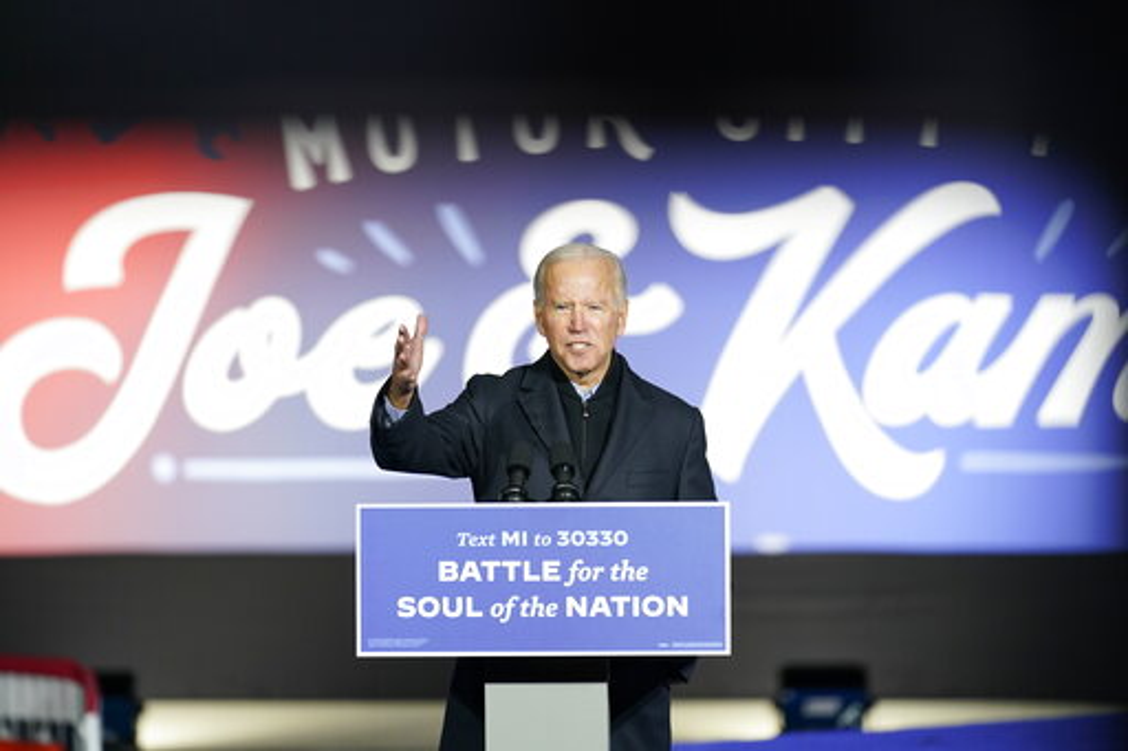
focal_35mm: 176
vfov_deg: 7.8
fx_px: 5513
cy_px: 376
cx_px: 564
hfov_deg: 11.7
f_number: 3.2
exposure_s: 1/640
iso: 2000
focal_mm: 176
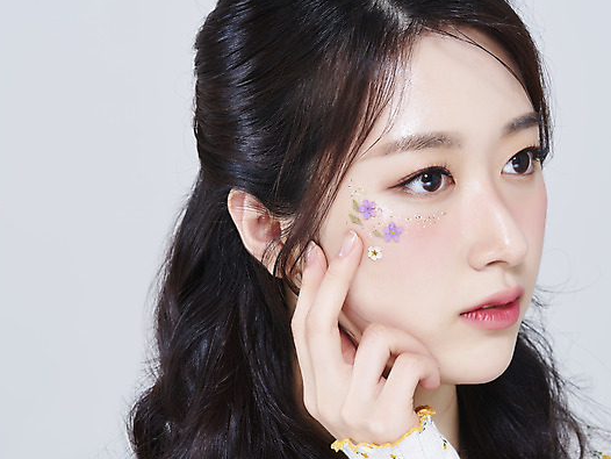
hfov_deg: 17.1
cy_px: 228
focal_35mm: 115
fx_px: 2031
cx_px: 334
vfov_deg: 12.9
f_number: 11
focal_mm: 105
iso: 64
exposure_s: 1/125
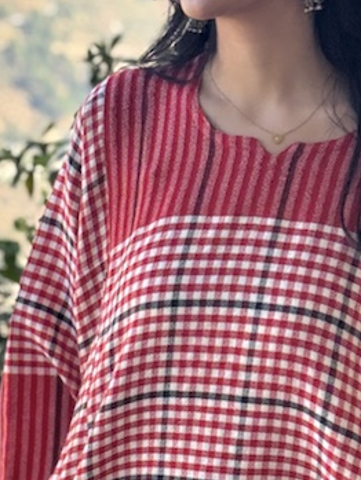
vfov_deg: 14.3
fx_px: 1904
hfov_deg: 10.8
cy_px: 424
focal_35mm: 137
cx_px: 148
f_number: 1.78
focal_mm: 6.76
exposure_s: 1/685
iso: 64
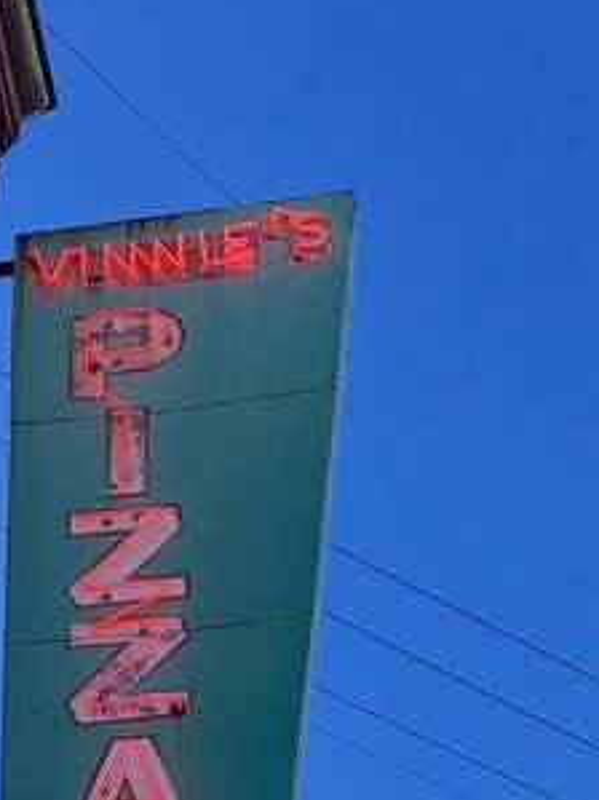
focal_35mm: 75
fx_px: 1732
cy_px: 843
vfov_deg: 24.5
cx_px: 171
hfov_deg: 19.5
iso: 20
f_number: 1.8
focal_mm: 3.99
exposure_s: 1/979
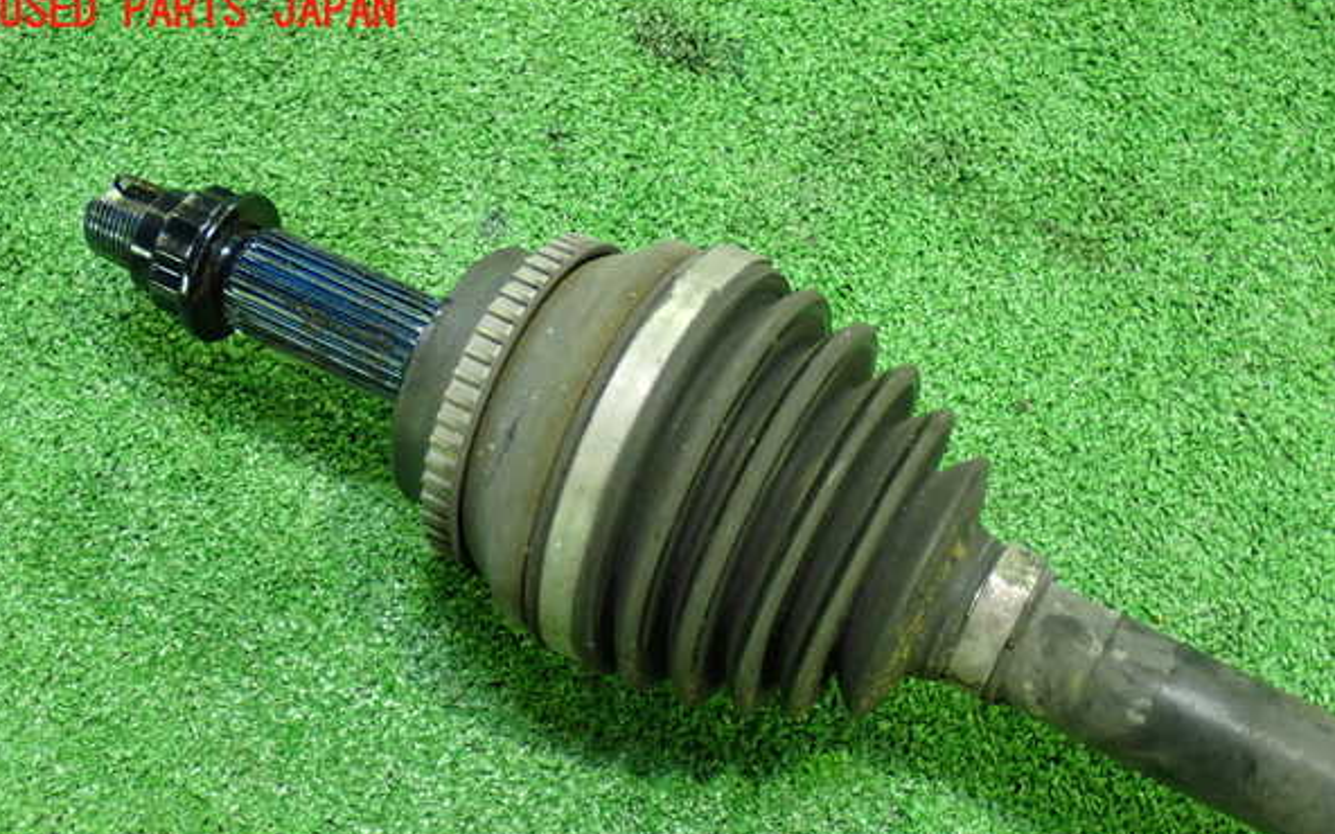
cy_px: 491
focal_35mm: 58
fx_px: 2110
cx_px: 663
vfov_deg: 22.3
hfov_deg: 35.1
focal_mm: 9.65
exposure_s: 1/15
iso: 800
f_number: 3.3
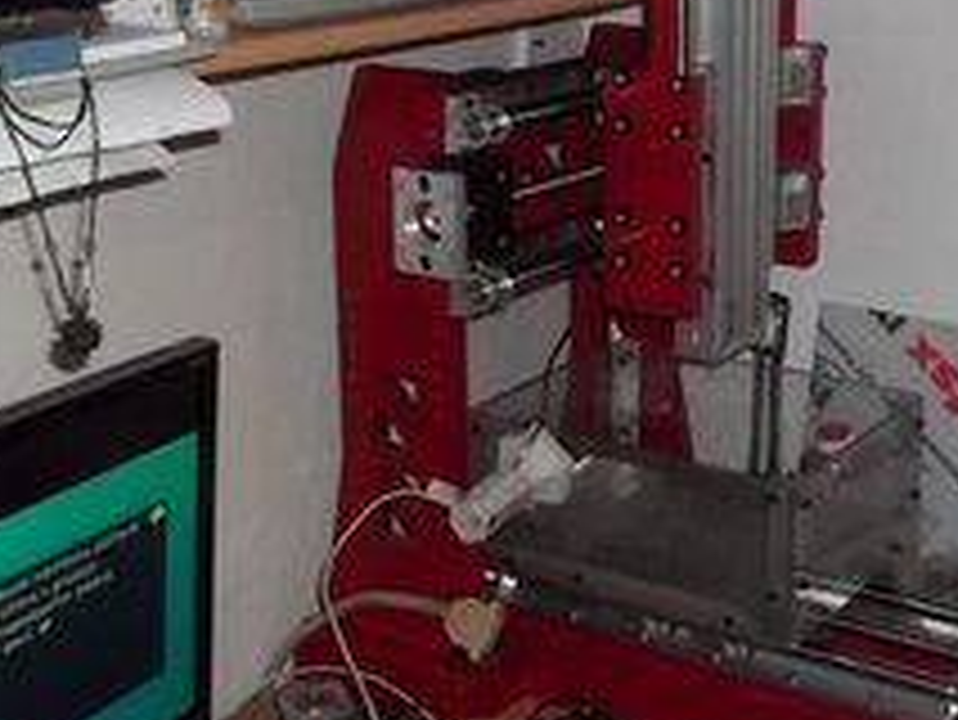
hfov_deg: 31.9
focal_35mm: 60
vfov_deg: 24.3
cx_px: 648
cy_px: 243
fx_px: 1661
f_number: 2.9
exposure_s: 1/30
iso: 250
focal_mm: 5.7
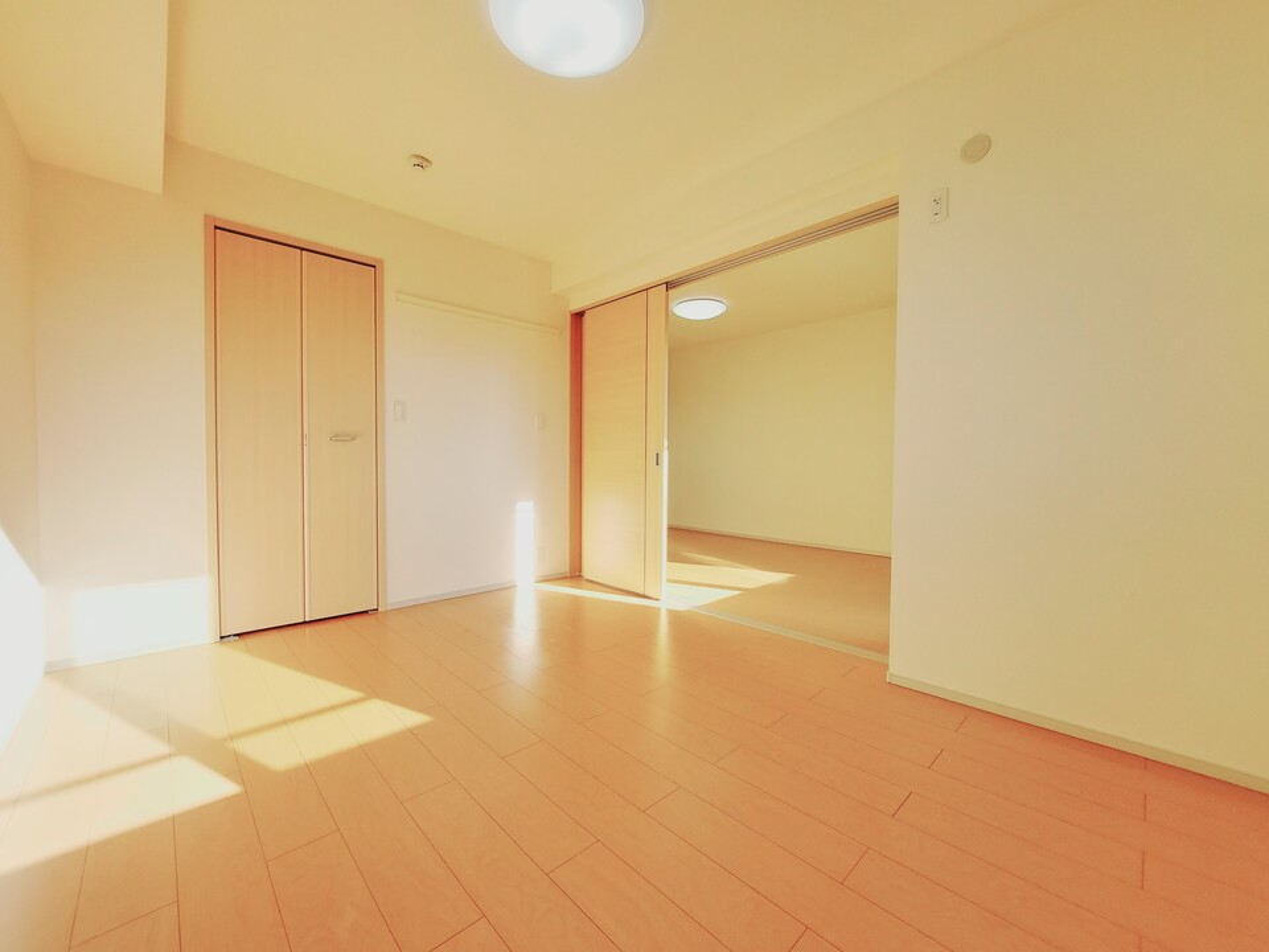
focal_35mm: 13
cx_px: 634
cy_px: 476
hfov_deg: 106.2
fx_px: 477
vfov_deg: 89.9
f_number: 2.2
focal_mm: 1.74
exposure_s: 1/317
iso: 50
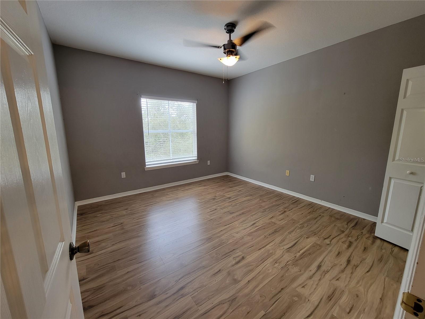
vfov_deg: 89.9
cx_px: 212
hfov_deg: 106.2
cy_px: 160
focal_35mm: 13
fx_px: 160
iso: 125
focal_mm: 2.2
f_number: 2.2
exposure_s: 1/60
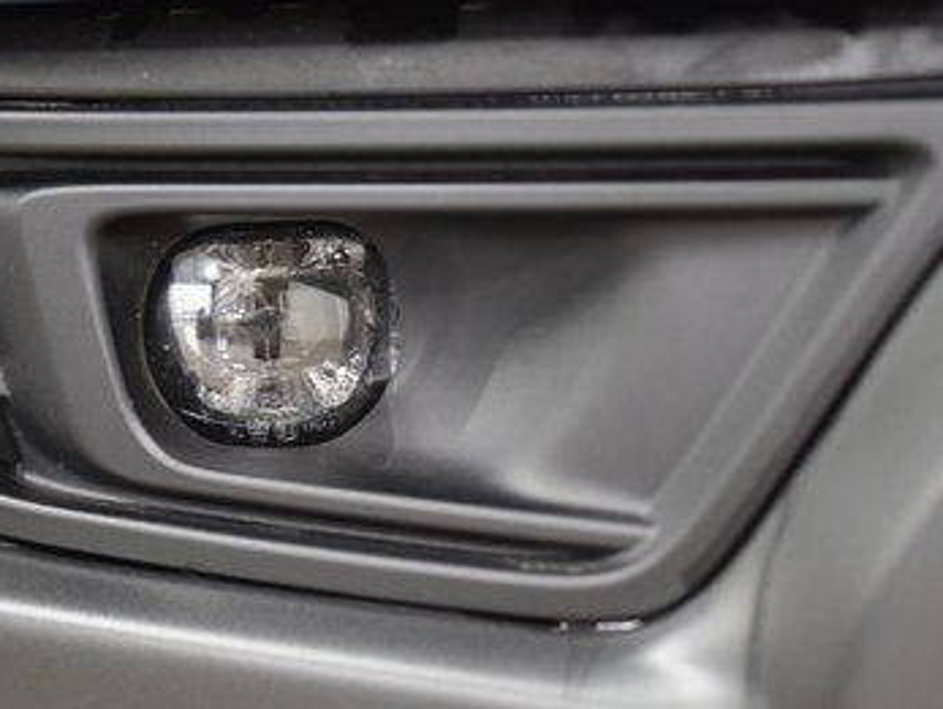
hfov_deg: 10.6
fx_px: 5072
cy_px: 357
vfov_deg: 8.0
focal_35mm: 186
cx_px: 361
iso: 1600
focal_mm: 70
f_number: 2.8
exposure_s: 1/60
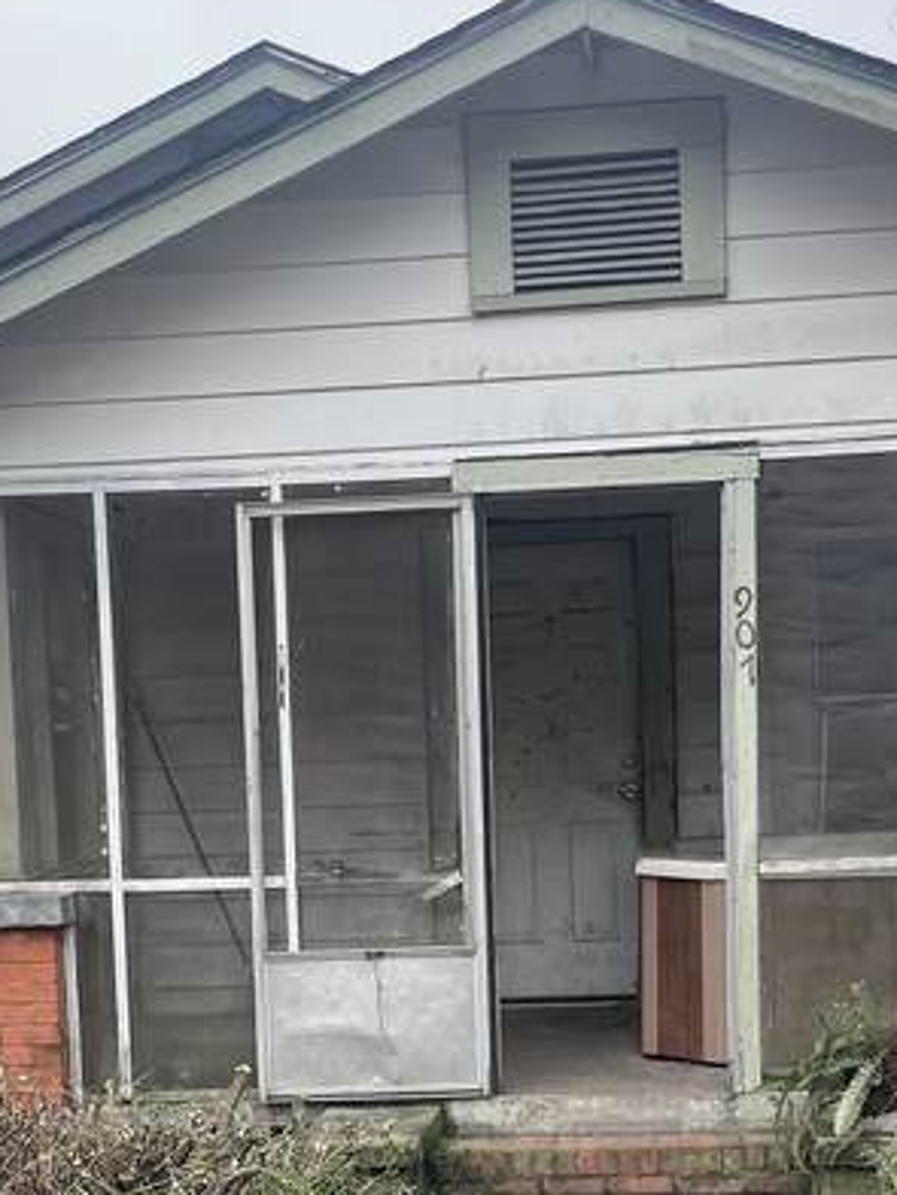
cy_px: 979
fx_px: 2106
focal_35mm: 61
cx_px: 398
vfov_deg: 30.8
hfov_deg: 24.0
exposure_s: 1/1152
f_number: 1.6
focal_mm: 5.1
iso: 32
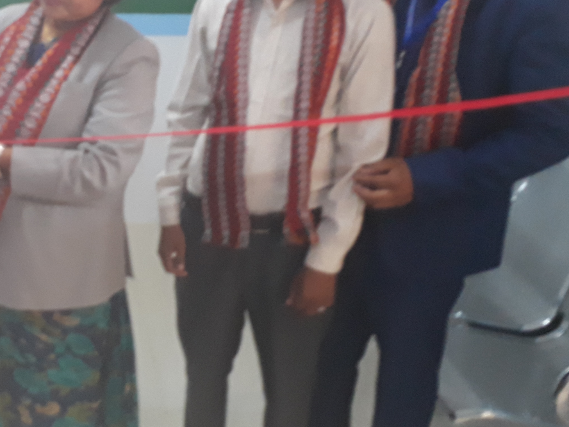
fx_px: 904
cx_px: -1
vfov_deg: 26.5
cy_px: 165
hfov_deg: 32.2
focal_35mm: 55
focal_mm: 3.6
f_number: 1.9
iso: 200
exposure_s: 1/17
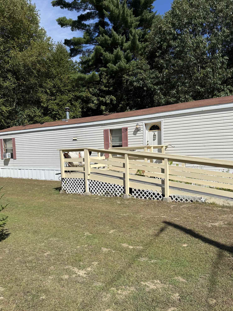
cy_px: 177
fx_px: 251
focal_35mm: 28
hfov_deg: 49.7
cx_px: 121
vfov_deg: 63.2
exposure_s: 1/6711
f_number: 1.78
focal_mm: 6.76
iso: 80
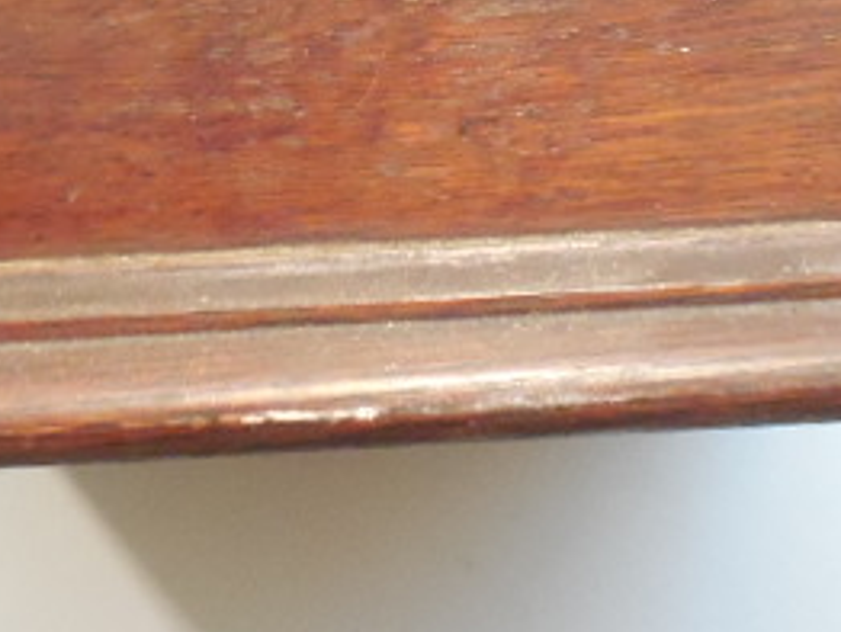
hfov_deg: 31.6
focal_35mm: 61
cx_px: 360
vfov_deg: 23.4
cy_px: 48
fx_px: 1483
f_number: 3.7
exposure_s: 1/10
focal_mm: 4.5
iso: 1600
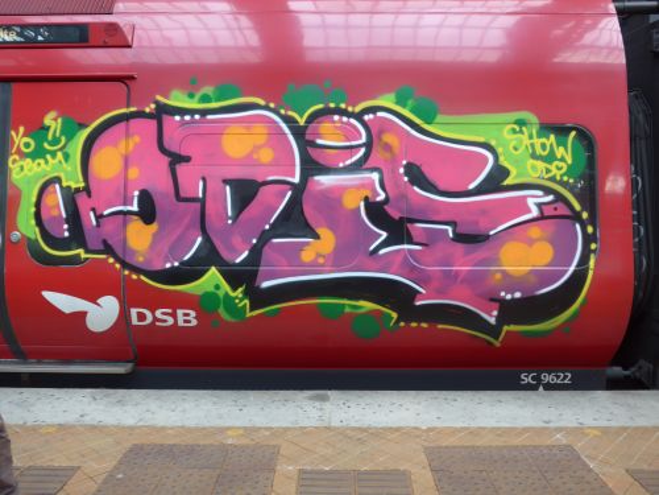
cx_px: 330
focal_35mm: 29
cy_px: 248
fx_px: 552
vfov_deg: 48.2
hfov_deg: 61.7
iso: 80
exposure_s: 1/80
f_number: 2
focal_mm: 6
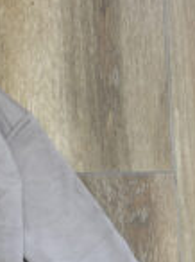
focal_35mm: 95
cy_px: 385
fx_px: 716
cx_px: -138
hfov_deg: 14.0
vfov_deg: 18.5
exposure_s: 1/50
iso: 200
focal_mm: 5.96
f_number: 1.6
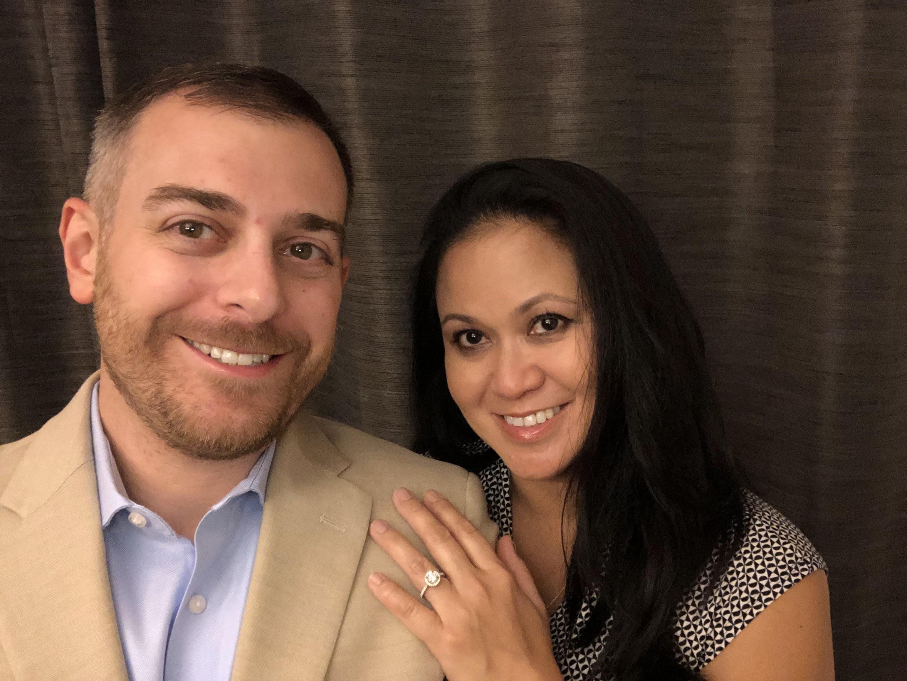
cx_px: 454
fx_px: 839
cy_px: 340
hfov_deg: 56.8
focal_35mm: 32
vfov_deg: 44.2
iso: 250
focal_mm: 2.87
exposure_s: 1/30
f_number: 2.2
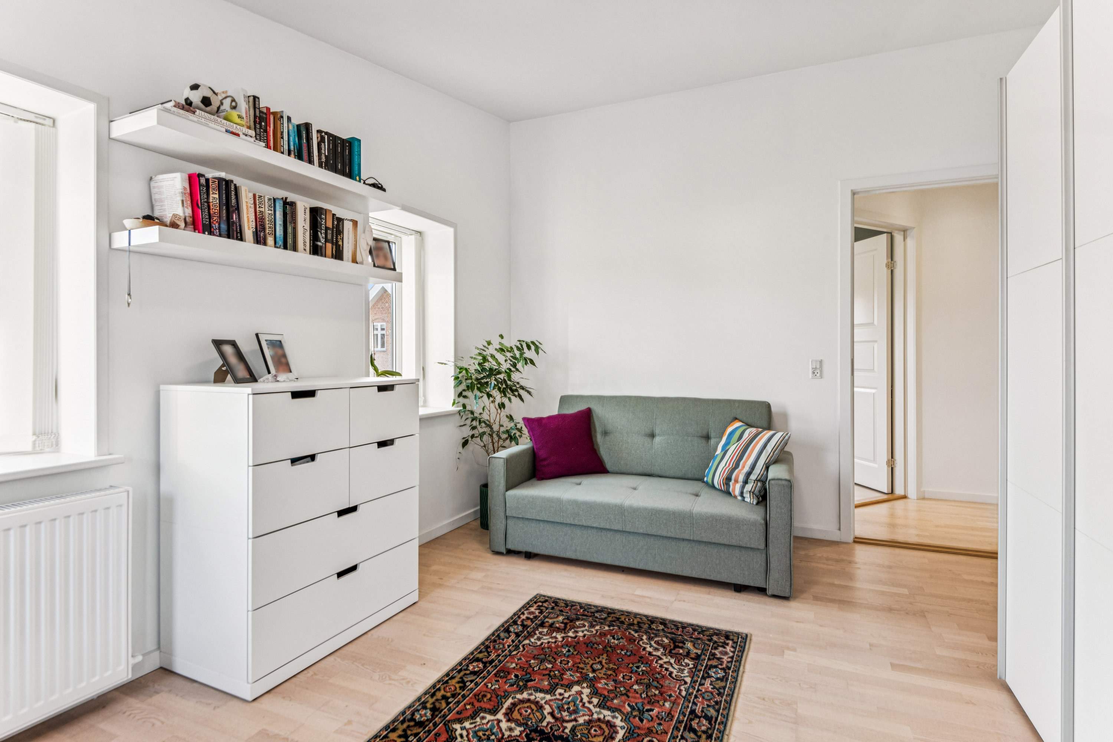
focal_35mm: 18
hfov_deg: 90.0
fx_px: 556
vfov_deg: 67.4
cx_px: 556
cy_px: 371
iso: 800
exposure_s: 1/30
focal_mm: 18
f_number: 11
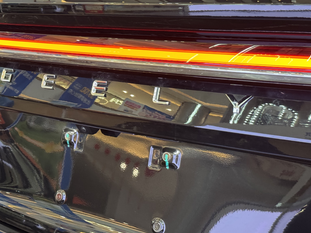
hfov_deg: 30.6
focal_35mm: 63
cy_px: 84
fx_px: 566
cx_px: 120
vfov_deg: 23.2
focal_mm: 6.76
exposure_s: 1/50
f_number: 1.78
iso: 250
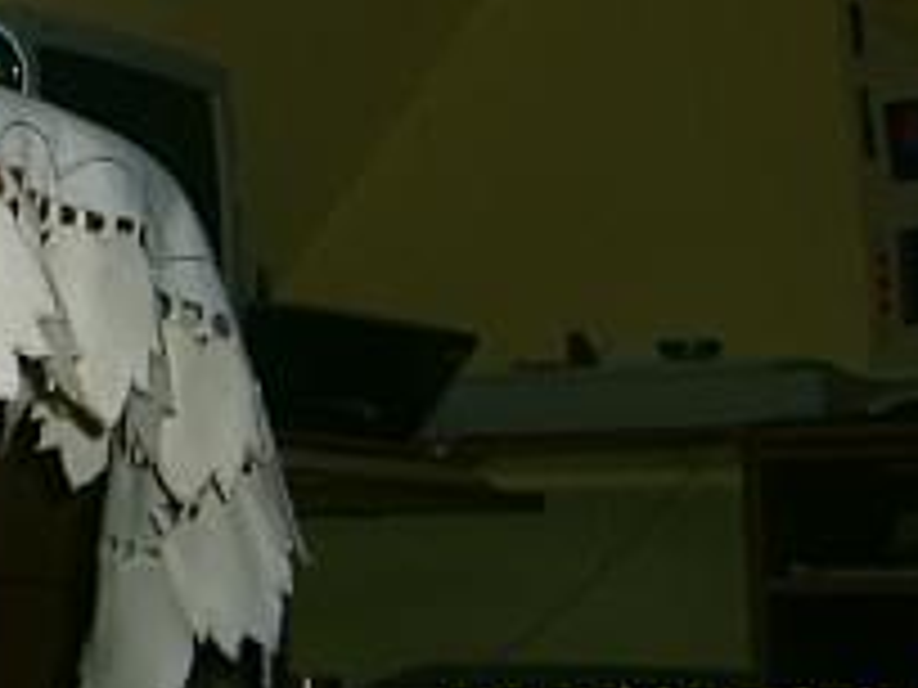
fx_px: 2917
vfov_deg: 13.0
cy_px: -220
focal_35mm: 110
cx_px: -428
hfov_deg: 16.4
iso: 100
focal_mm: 5.8
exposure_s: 1/30
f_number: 2.8
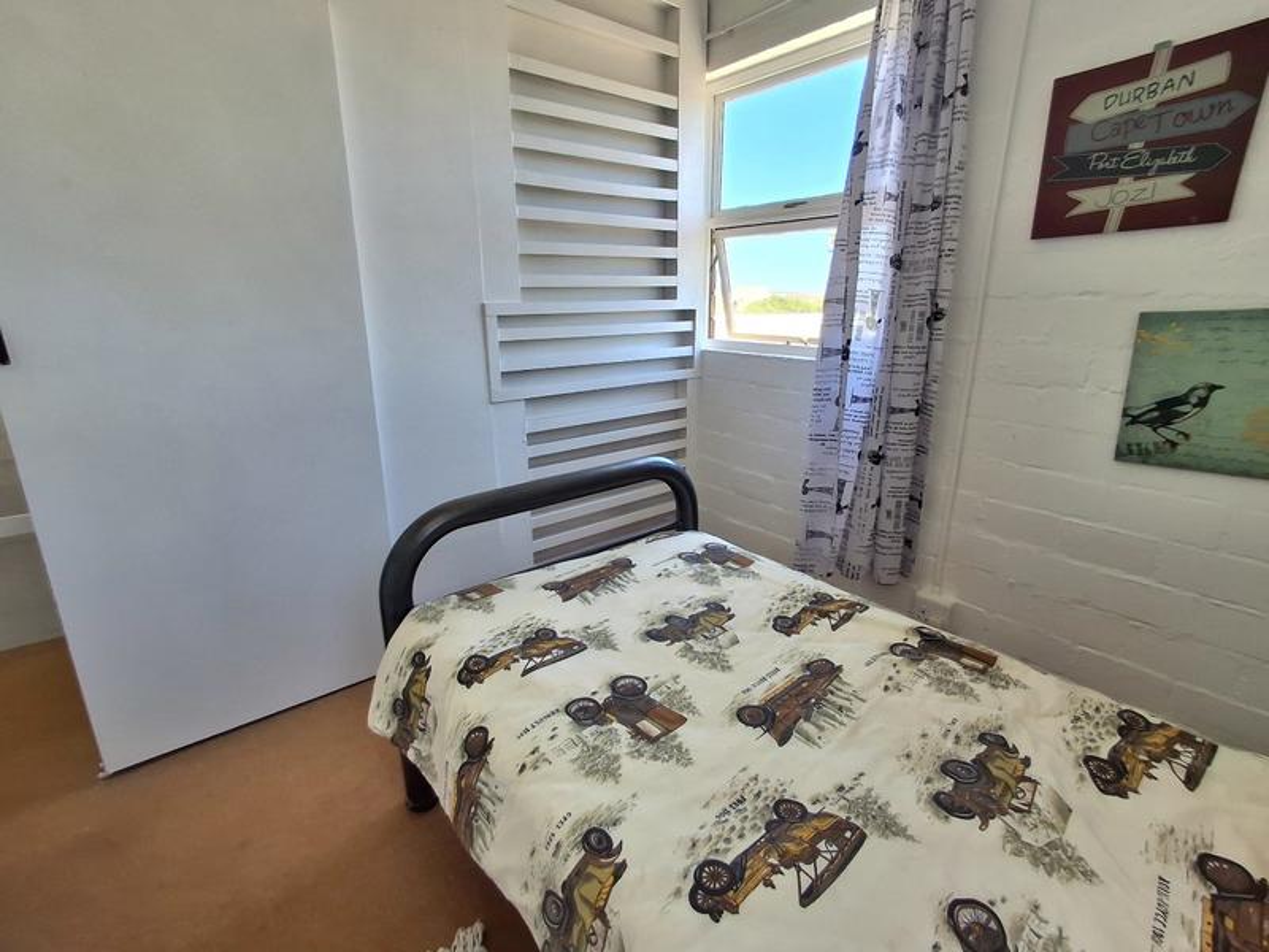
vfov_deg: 78.1
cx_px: 634
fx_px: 587
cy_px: 476
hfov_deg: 94.5
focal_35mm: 16
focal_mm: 1.64
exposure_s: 1/175
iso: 40
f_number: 2.2
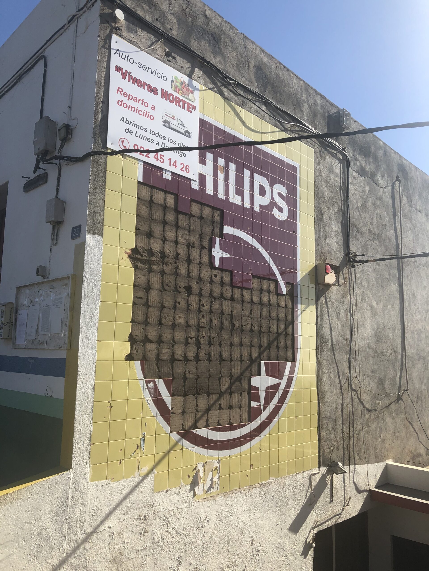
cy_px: 286
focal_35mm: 28
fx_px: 463
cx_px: 214
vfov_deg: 63.4
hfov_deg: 49.7
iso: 20
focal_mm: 4
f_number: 1.8
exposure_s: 1/1799
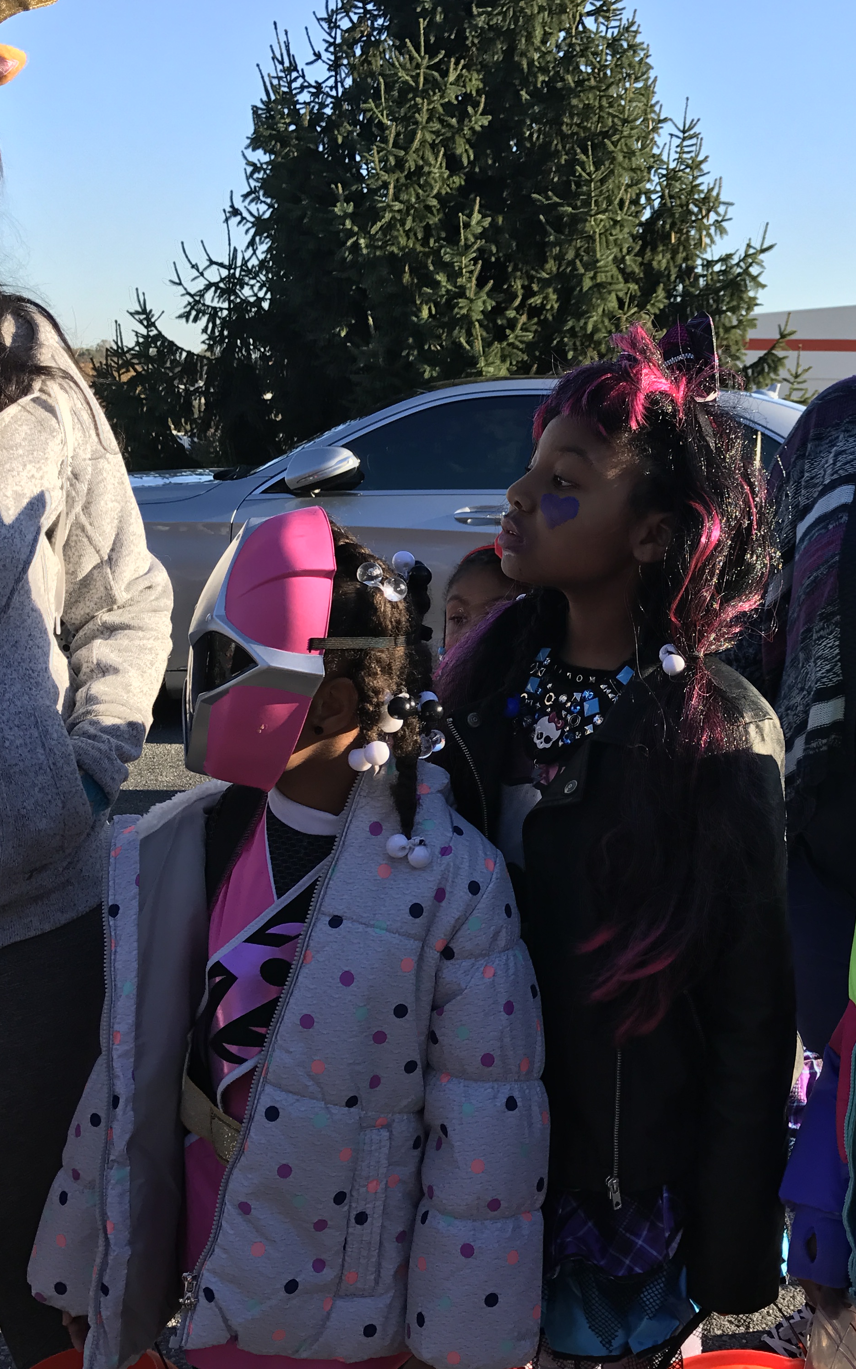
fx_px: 1493
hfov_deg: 31.5
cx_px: 619
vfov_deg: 49.3
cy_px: 683
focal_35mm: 40
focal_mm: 3.99
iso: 20
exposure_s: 1/903
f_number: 1.8
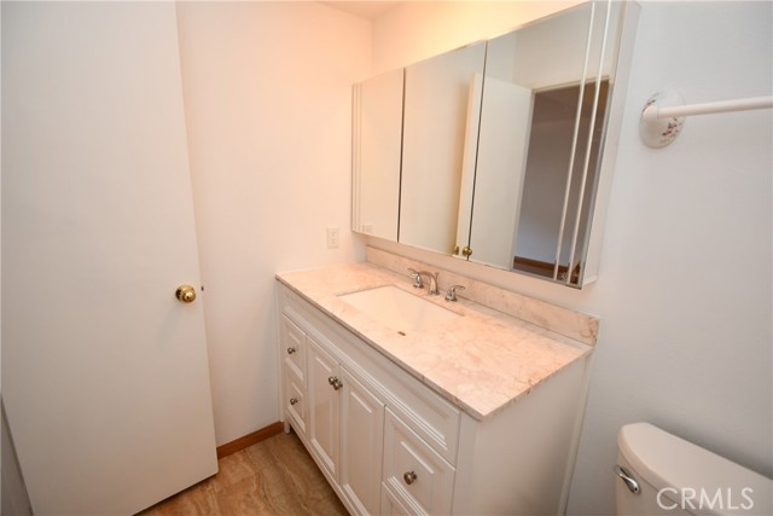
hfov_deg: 100.4
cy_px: 258
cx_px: 386
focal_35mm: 15
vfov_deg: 77.4
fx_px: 322
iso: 450
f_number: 4
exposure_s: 1/60
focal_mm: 10
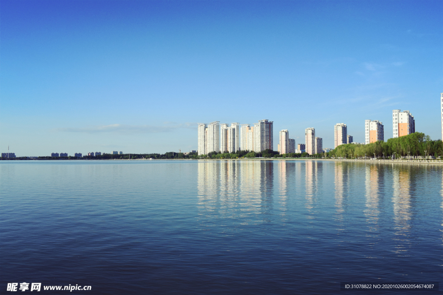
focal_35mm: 30
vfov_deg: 43.6
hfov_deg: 61.9
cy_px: 148
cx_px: 222
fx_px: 369
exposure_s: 1/500
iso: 400
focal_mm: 20
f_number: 11
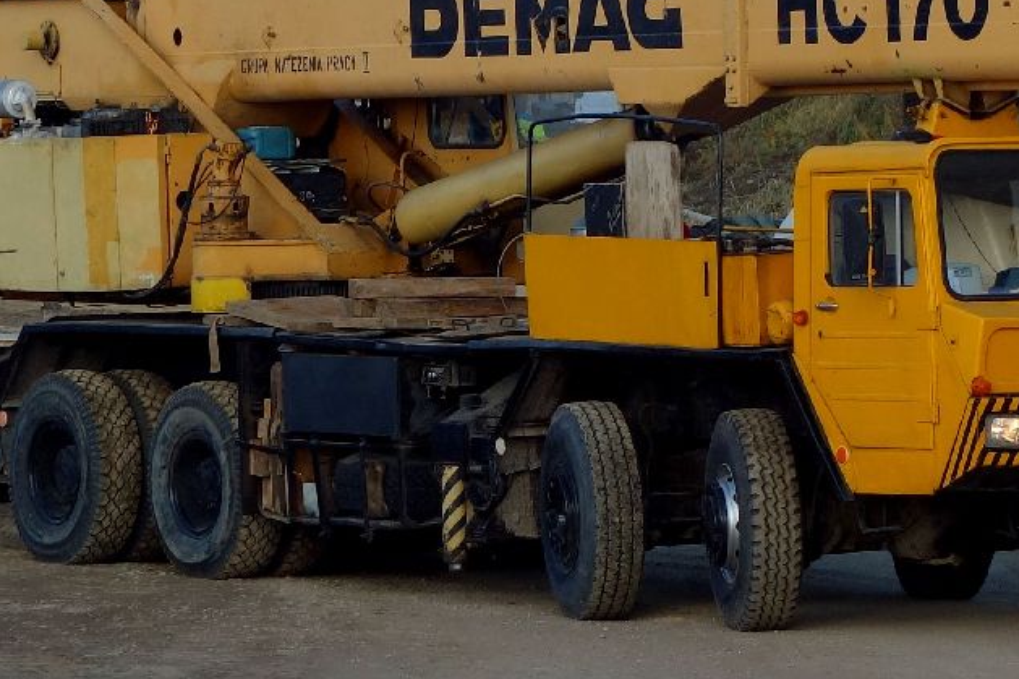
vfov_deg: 7.3
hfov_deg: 11.0
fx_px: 5291
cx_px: 690
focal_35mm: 187
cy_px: 228
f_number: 5.6
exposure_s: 1/320
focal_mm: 37.1
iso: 125
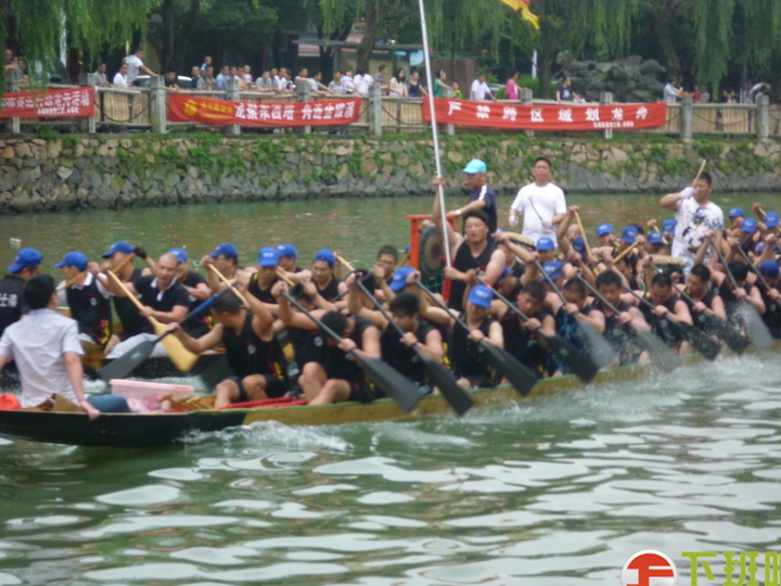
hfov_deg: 16.0
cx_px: 397
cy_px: 304
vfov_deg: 12.0
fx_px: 2775
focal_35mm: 123
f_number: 5.8
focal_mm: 20.8
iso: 320
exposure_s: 1/100
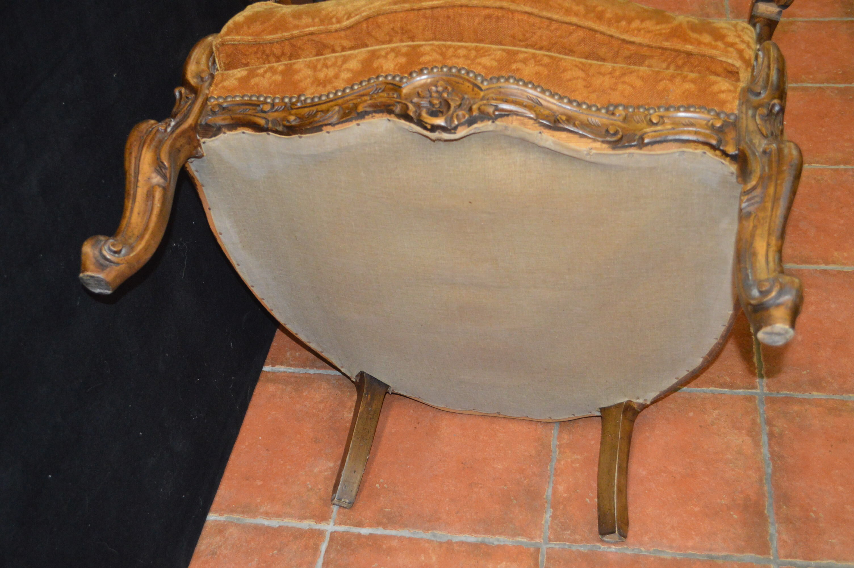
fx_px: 1031
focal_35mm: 44
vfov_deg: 30.8
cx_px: 427
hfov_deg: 45.0
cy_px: 284
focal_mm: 29
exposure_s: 1/60
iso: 2000
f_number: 4.5
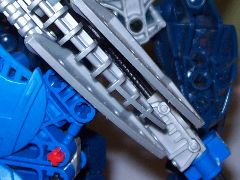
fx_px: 818
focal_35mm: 118
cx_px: 102
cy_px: 35
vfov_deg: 12.5
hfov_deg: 16.7
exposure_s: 1/64
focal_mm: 6
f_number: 2.7
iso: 80
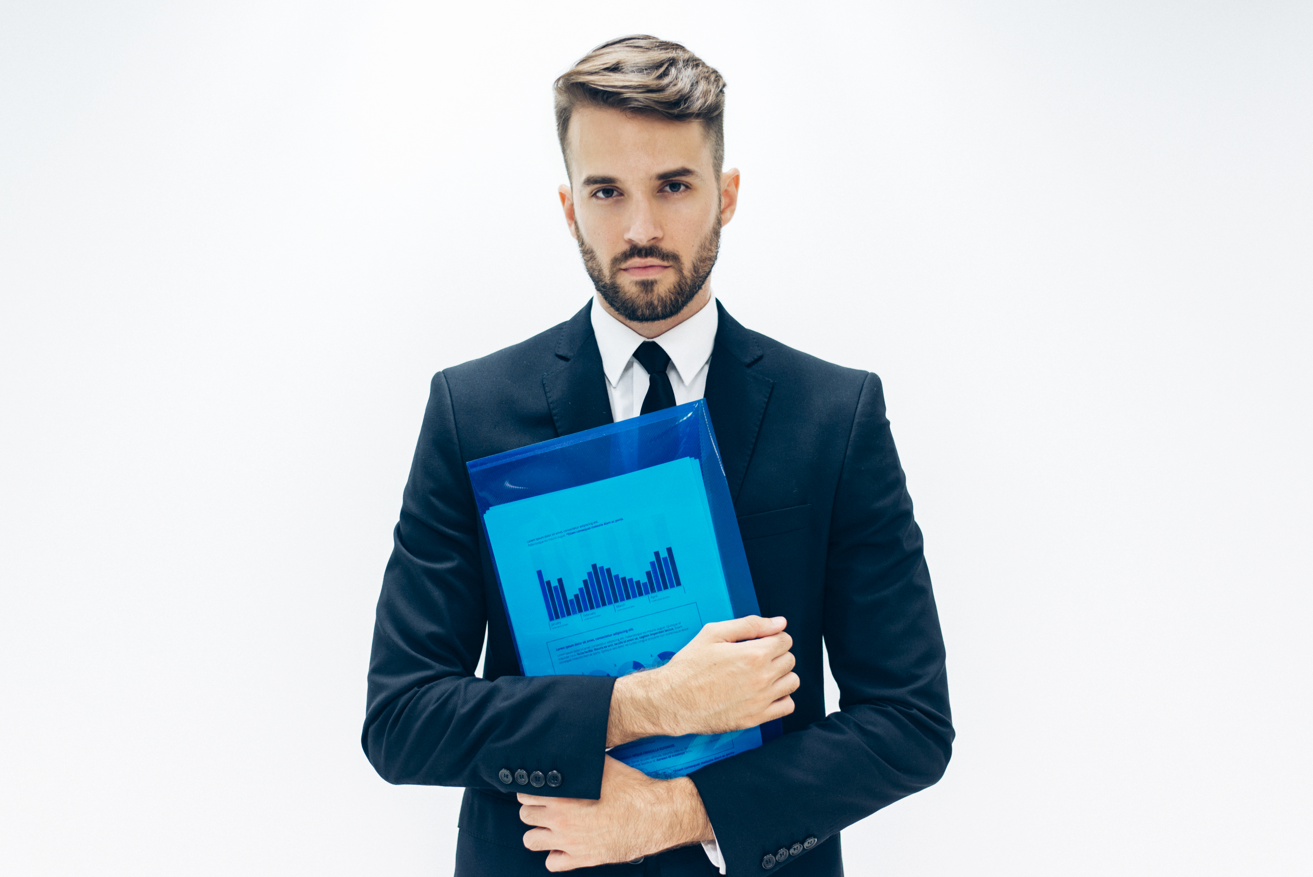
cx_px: 656
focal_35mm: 50
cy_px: 438
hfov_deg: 39.6
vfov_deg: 27.0
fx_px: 1824
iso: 200
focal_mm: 50
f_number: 2
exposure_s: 1/160
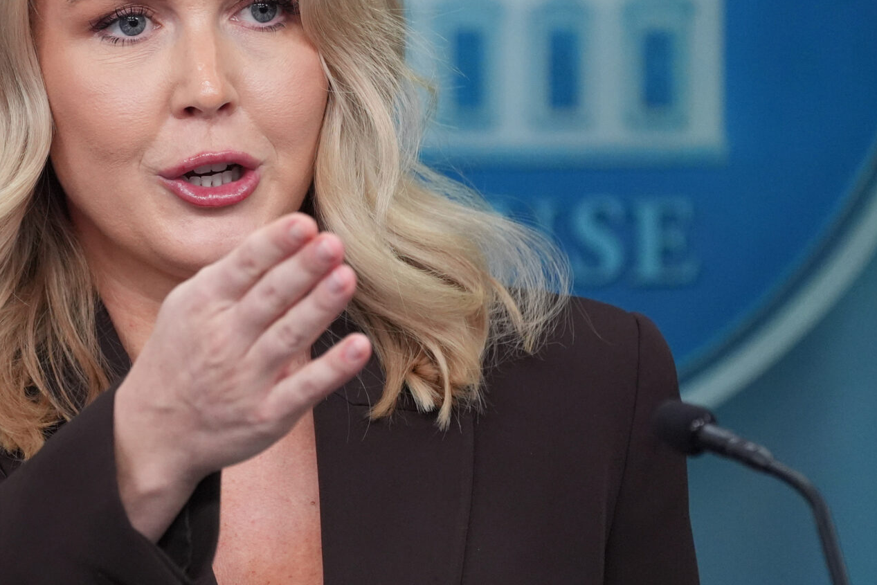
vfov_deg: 1.8
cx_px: 232
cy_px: 245
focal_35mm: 772
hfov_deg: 2.7
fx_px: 18808
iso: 3200
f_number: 5.6
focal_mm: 382
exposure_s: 1/320
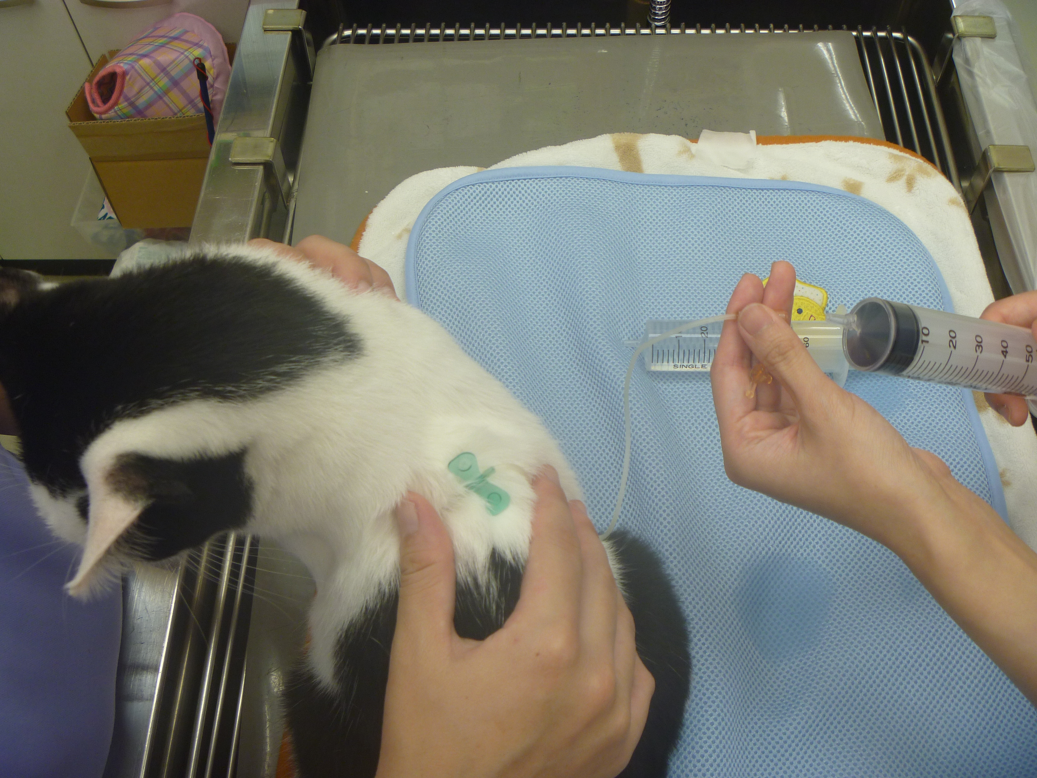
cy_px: 389
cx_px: 518
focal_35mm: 35
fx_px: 1049
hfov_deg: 52.6
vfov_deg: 40.7
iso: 125
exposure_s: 1/30
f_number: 3.5
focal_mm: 6.3
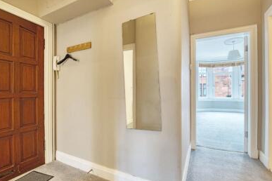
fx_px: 121
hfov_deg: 96.6
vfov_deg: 73.7
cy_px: 94
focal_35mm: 16
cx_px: 146
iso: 200
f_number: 2.8
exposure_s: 1/20
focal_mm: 13
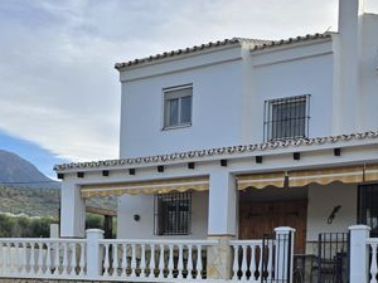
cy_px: 277
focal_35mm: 54
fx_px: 590
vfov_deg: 25.8
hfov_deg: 35.5
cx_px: 172
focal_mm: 6.3
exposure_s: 1/919
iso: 12
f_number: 1.7
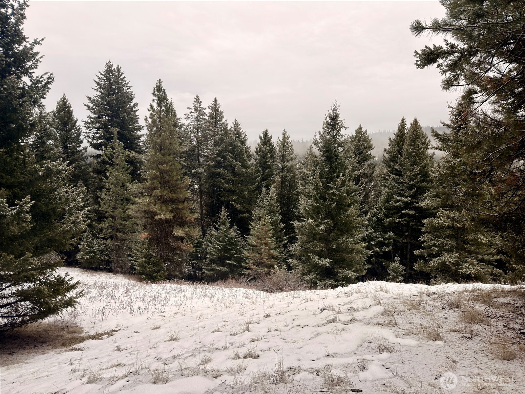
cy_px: 197
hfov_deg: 71.6
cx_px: 262
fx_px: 364
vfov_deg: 56.8
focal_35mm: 24
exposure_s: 1/510
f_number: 1.78
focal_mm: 6.76
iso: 64
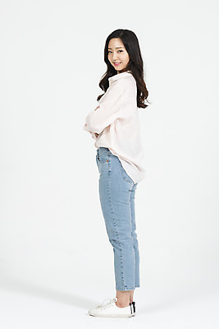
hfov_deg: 14.4
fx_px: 866
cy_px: 164
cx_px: 110
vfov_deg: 21.5
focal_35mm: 95
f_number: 14
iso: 100
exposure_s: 1/125
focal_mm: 95
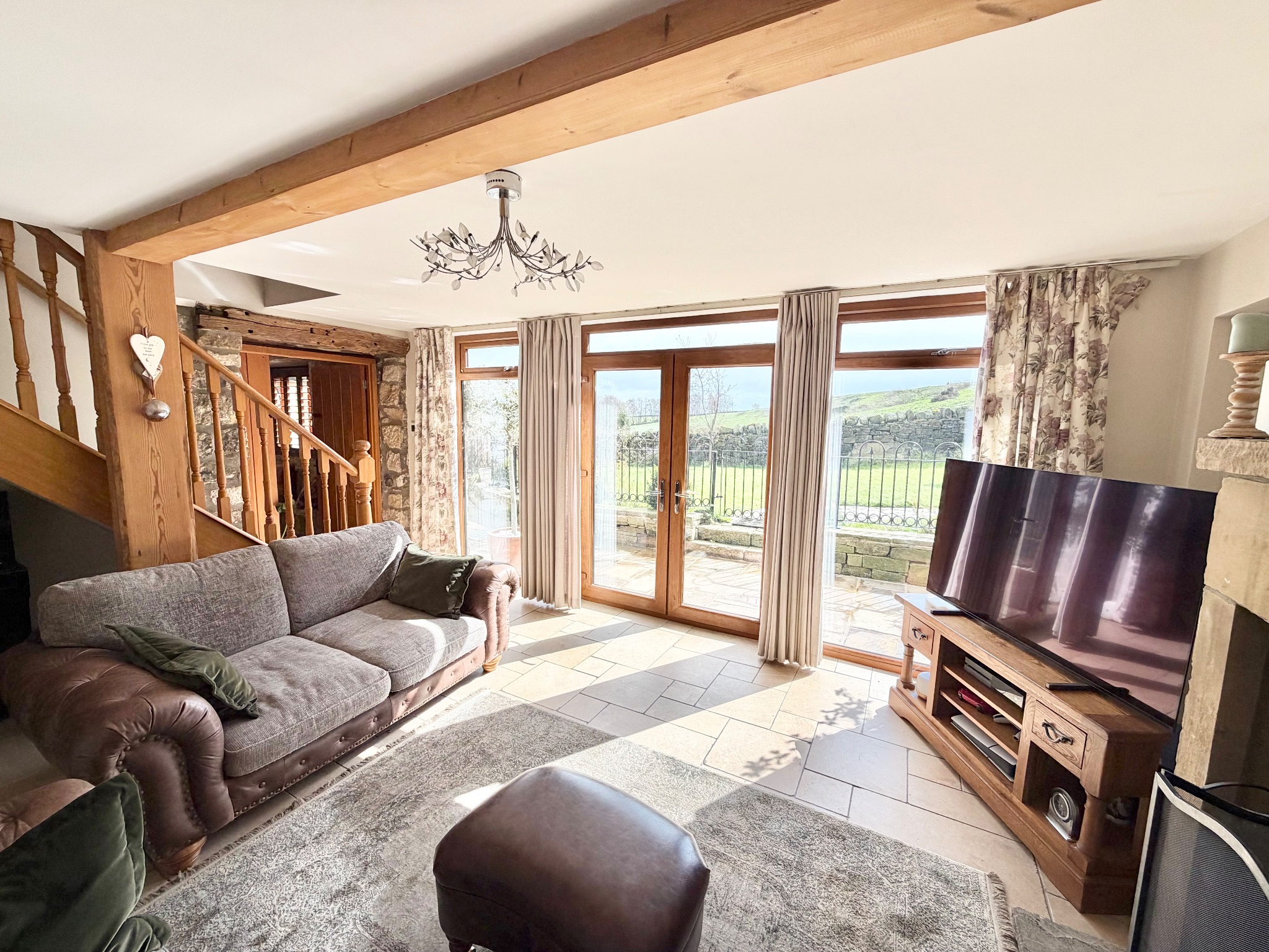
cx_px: 634
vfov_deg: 85.7
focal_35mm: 14
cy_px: 476
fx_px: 513
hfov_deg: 102.1
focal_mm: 2.22
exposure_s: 1/502
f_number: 2.2
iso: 50
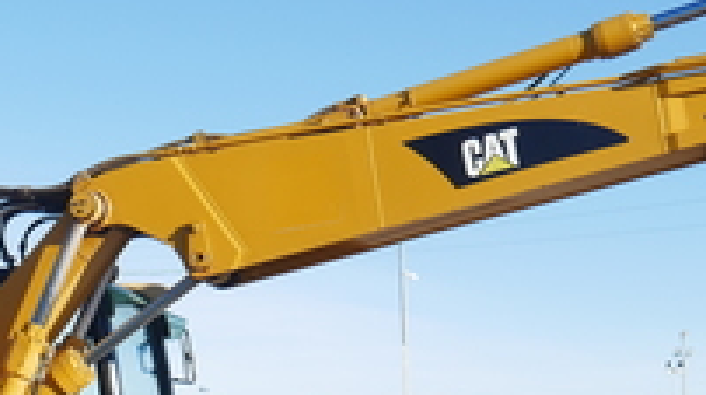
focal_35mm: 89
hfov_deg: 23.9
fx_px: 1664
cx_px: 243
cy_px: 489
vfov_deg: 13.1
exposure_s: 1/800
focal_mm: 15
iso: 200
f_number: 4.5
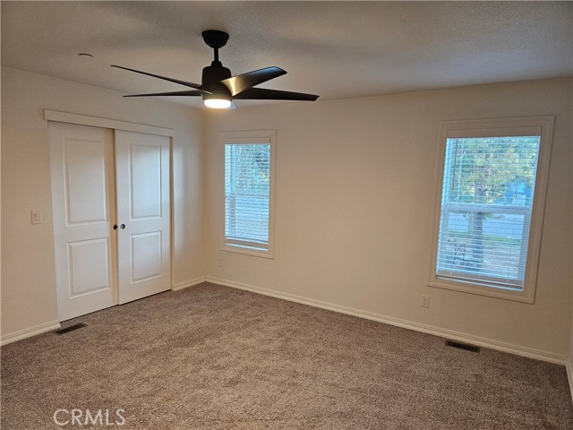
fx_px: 381
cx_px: 286
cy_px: 215
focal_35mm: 23
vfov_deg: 58.9
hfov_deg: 73.9
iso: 500
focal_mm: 6.3
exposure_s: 1/120
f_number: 1.7
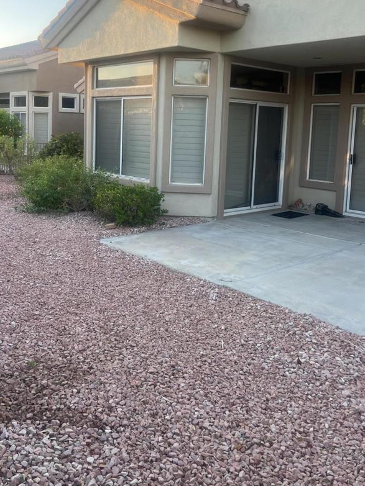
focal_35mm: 34
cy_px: 175
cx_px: 165
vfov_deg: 53.2
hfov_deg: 41.7
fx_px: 478
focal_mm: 5.1
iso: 50
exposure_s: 1/211
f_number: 1.6
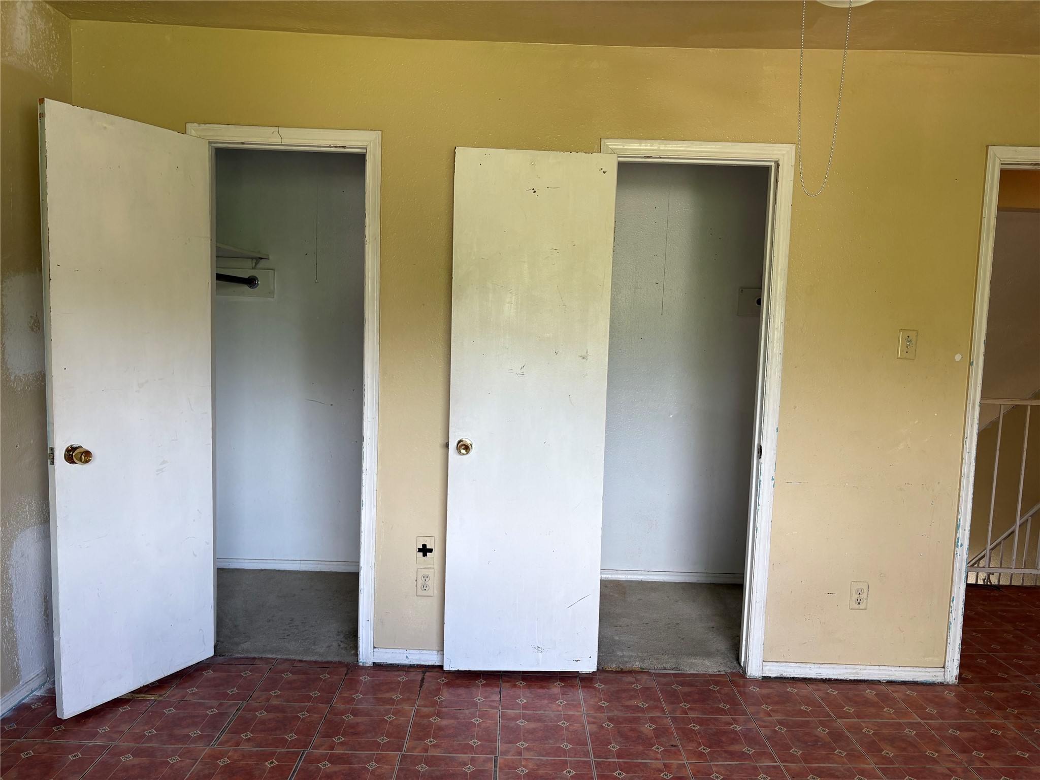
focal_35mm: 26
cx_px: 520
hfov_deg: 67.3
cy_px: 390
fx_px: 781
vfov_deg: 53.1
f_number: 1.6
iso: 80
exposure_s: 1/120
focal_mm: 5.96
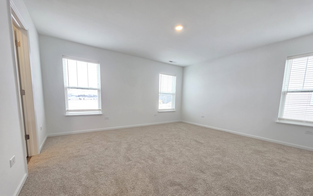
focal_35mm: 14
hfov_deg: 105.3
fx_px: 119
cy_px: 115
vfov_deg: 78.0
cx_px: 157
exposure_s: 1/120
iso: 200
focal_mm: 2.2
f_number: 1.9
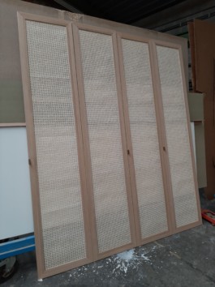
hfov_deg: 53.0
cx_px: 108
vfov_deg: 67.3
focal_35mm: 26
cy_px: 144
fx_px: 216
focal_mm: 3.93
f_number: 1.7
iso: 40
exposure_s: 1/100
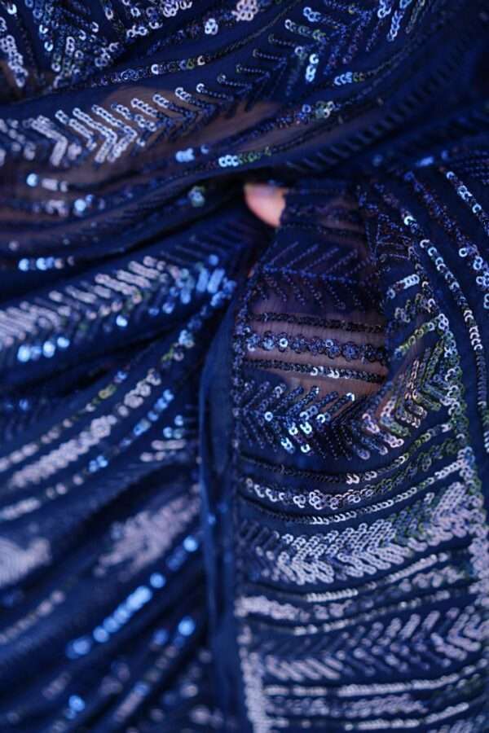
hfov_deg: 37.9
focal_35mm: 35
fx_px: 713
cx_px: 244
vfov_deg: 54.4
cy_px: 366
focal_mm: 35
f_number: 2.2
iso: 200
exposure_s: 1/640
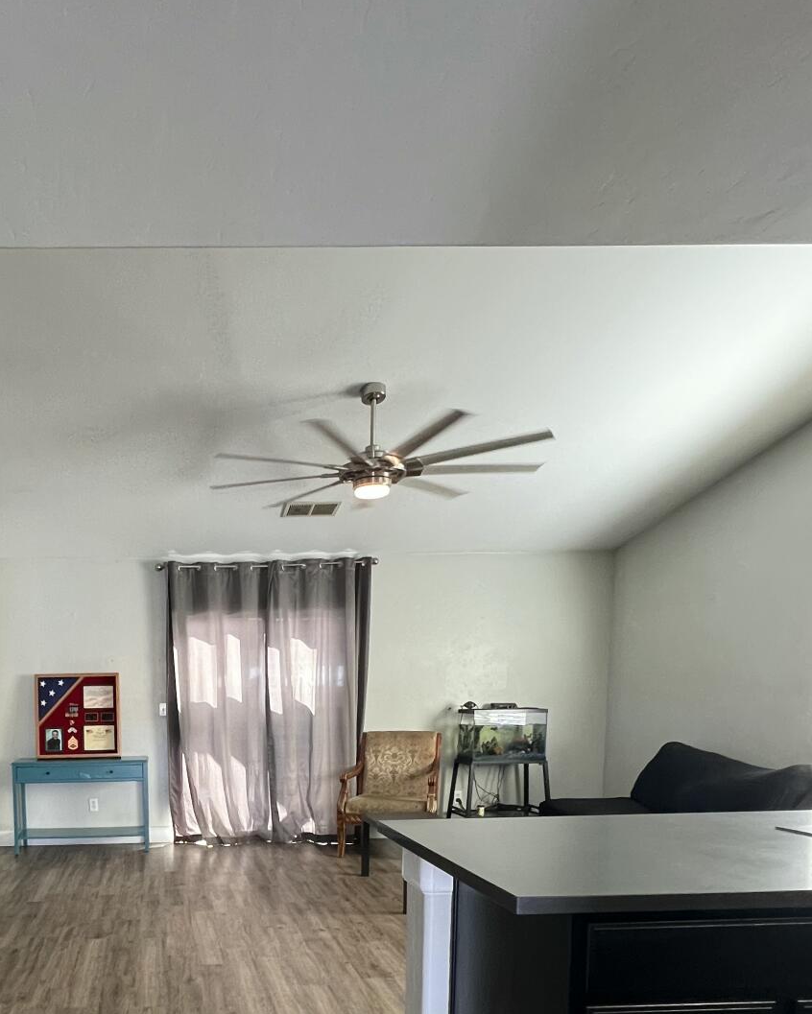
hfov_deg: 55.3
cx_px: 181
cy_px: 786
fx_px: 721
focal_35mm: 24
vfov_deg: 65.1
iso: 400
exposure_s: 1/60
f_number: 1.8
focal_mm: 1.57
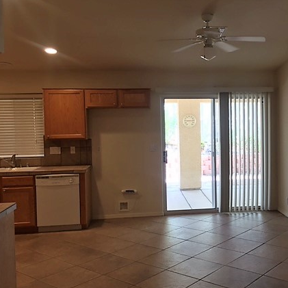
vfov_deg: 42.8
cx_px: 201
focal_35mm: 39
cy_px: 141
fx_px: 367
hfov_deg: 42.0
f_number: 2.2
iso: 32
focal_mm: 4.15
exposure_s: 1/40
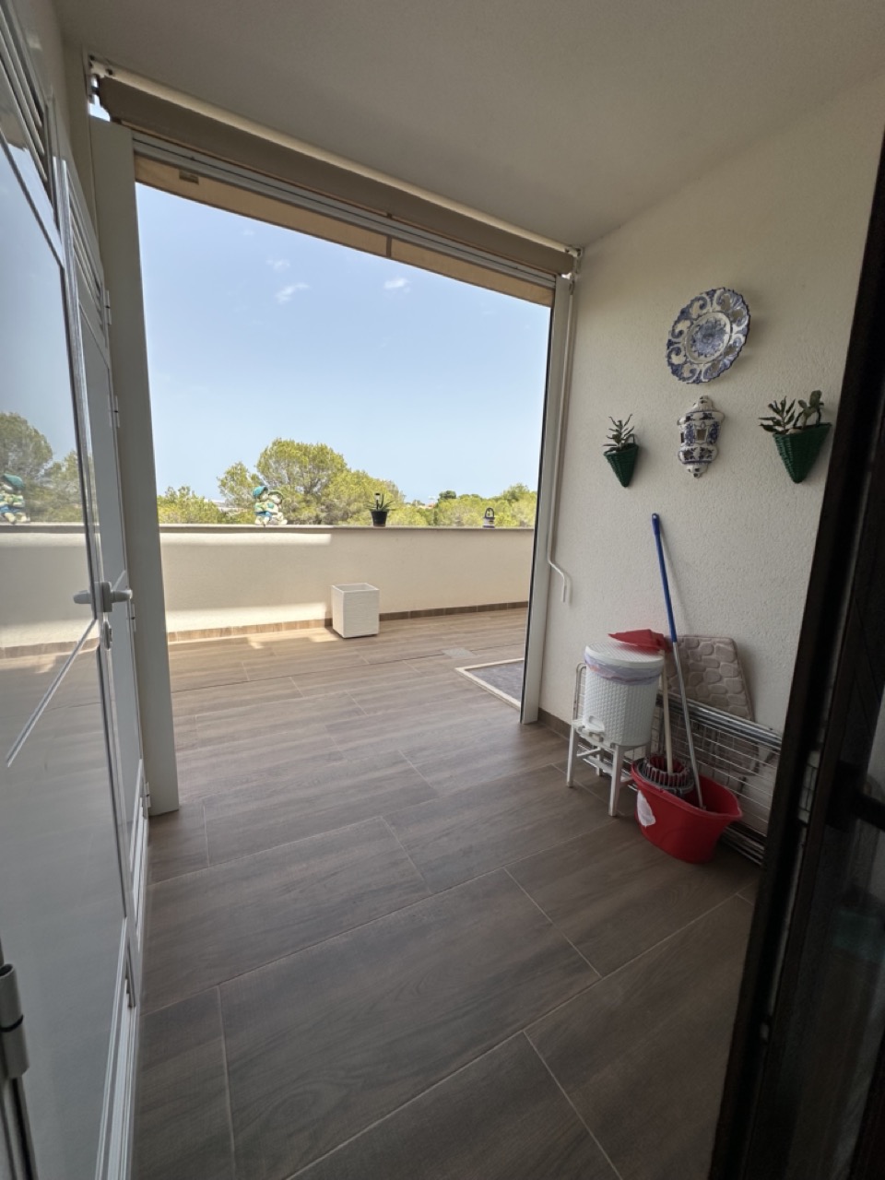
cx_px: 442
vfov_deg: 102.1
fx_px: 477
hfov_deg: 85.7
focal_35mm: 14
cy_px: 590
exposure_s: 1/1401
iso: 50
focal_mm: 2.22
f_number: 2.2
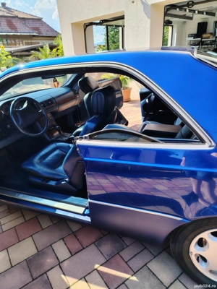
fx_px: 201
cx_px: 108
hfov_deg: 56.8
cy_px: 144
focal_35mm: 24
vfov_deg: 71.6
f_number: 1.75
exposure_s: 1/900
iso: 309
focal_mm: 5.25
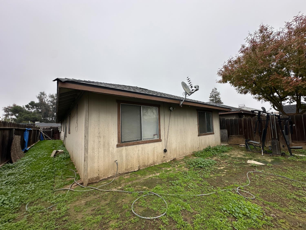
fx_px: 124
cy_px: 115
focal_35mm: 14
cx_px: 153
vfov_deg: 85.7
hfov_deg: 102.1
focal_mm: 2.22
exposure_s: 1/347
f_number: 2.2
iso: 40
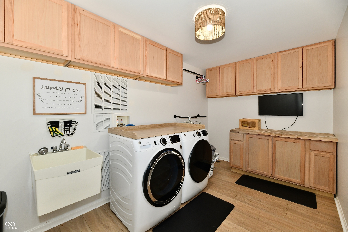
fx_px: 135
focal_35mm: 14
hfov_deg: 104.3
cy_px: 116
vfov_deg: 81.2
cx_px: 174
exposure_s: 1/60
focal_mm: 14
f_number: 7.1
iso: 800
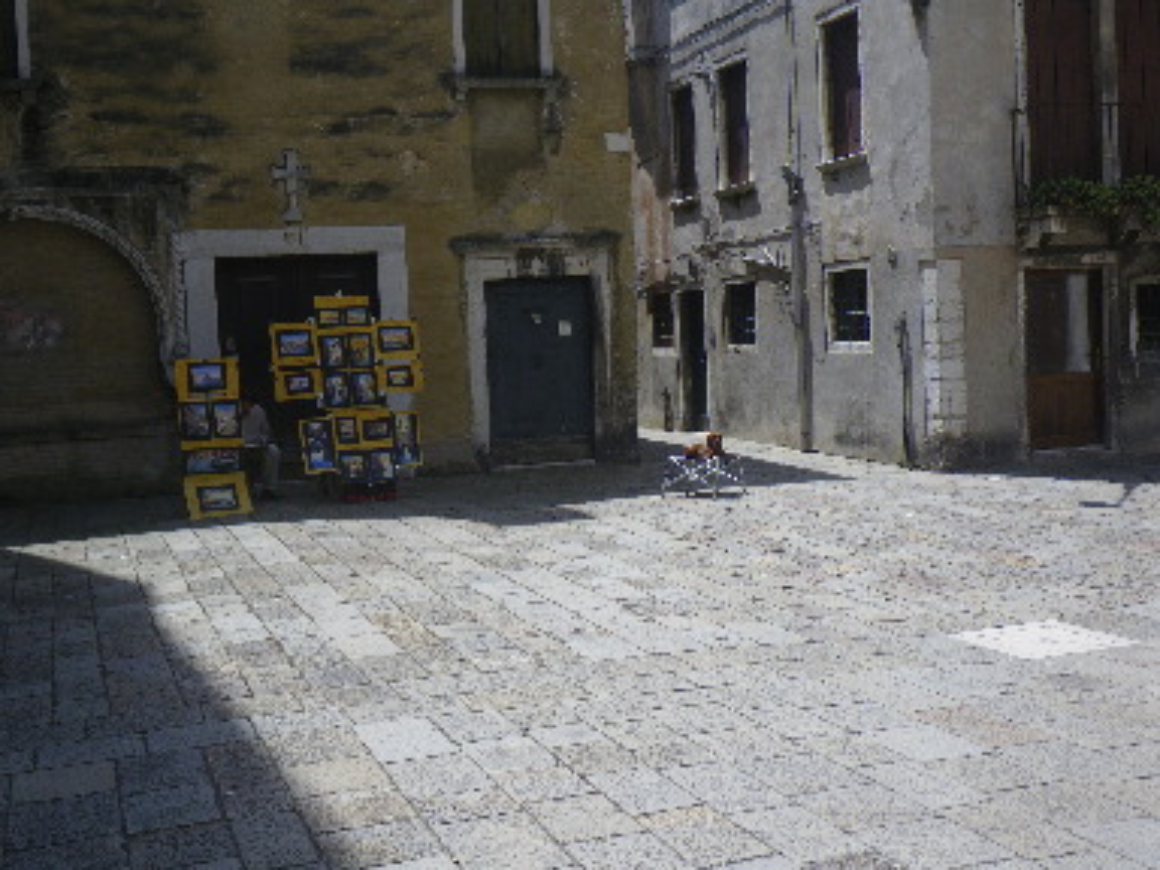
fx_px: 1407
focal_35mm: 42
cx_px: 580
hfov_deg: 44.8
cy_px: 435
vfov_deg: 34.3
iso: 50
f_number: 5
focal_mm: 7.5
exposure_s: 1/250
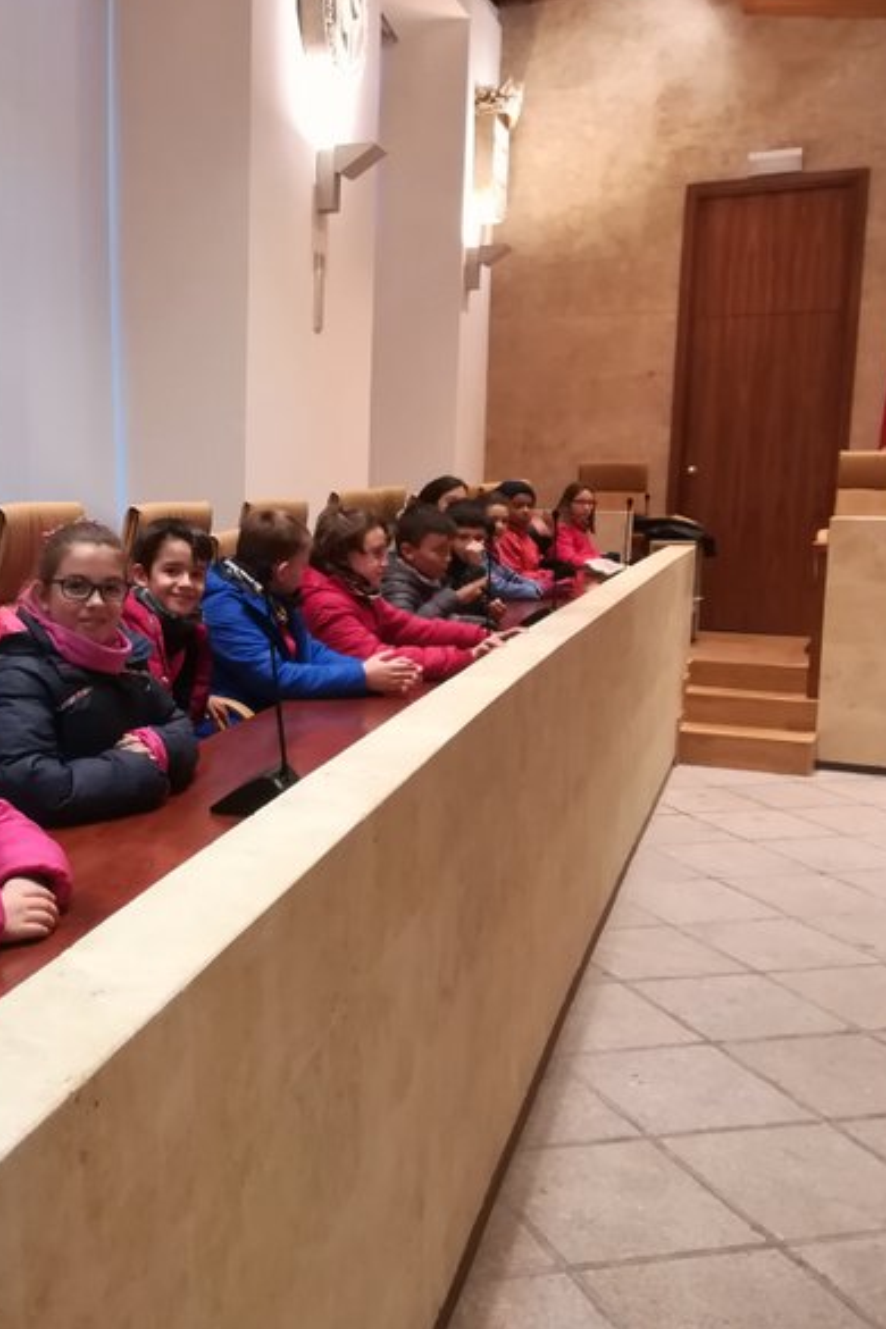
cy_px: 652
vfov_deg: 51.9
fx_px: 1366
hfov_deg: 34.2
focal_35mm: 37
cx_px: 111
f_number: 2.2
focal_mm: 3.83
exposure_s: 1/33.3
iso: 320
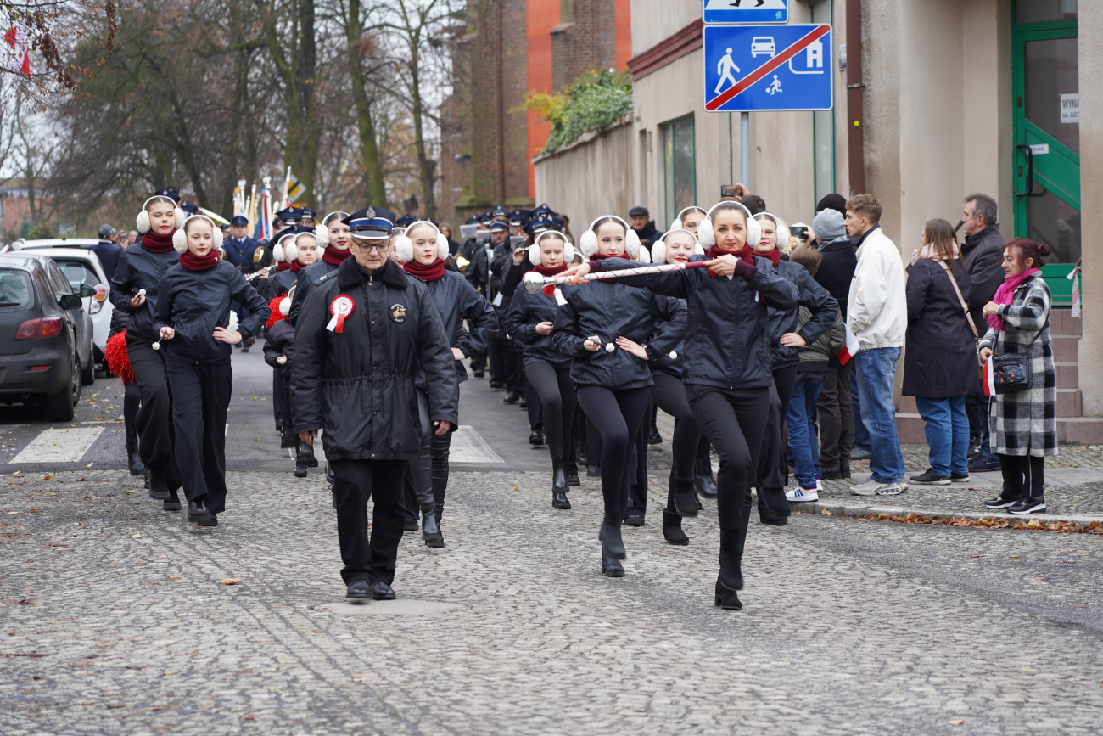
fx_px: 3217
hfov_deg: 19.5
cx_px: 552
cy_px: 368
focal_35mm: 105
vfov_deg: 13.0
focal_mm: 105
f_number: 4
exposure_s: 1/100
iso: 200
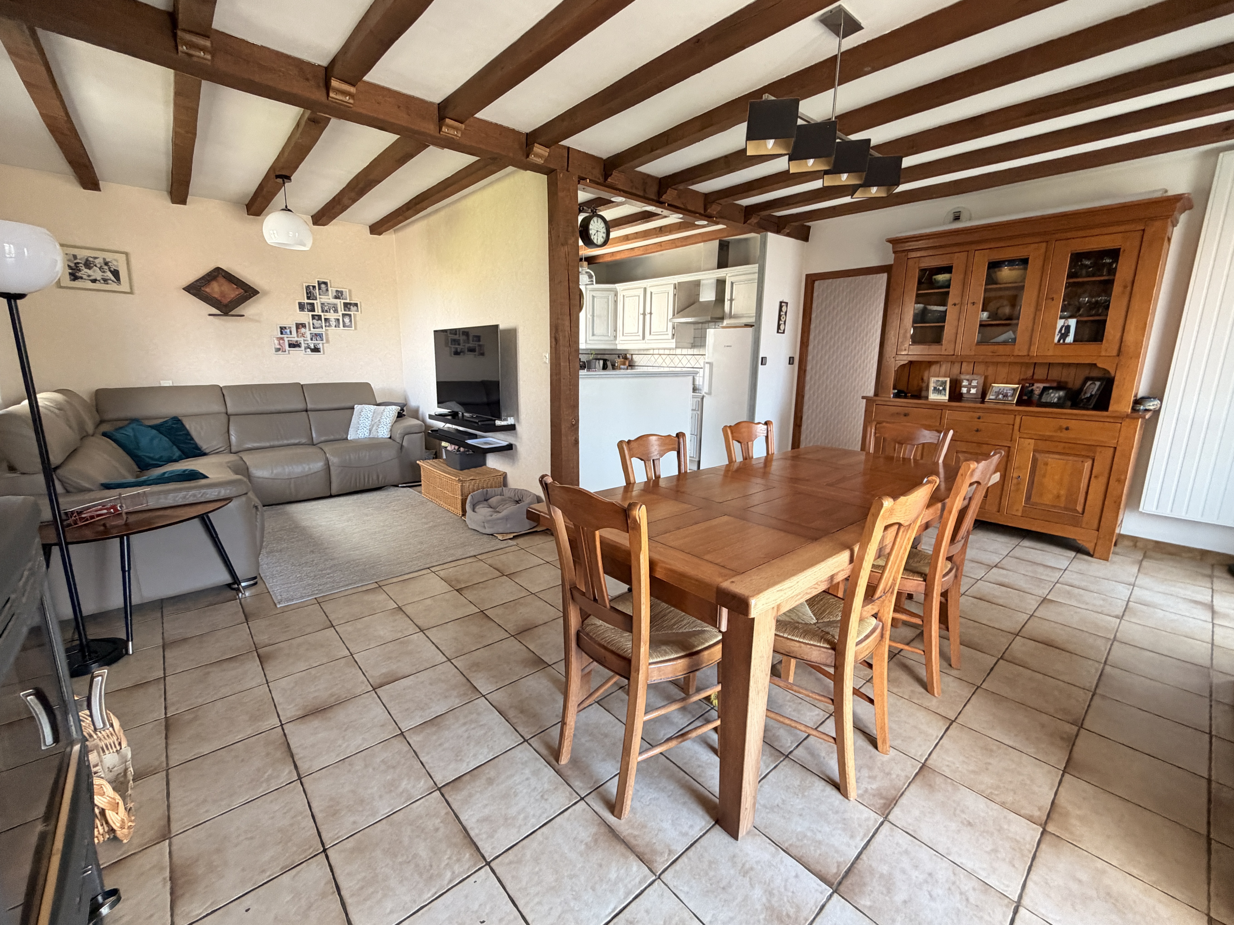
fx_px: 499
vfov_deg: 85.7
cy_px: 462
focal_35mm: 14
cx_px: 617
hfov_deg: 102.1
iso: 320
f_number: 2.2
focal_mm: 2.22
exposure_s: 1/70
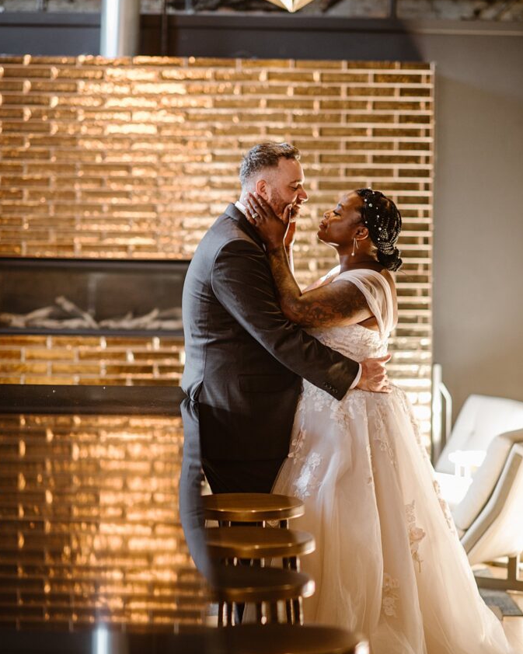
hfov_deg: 15.9
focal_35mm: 97
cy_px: 312
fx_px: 1878
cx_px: 260
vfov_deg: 19.8
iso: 1250
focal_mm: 85
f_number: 1.8
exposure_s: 1/250
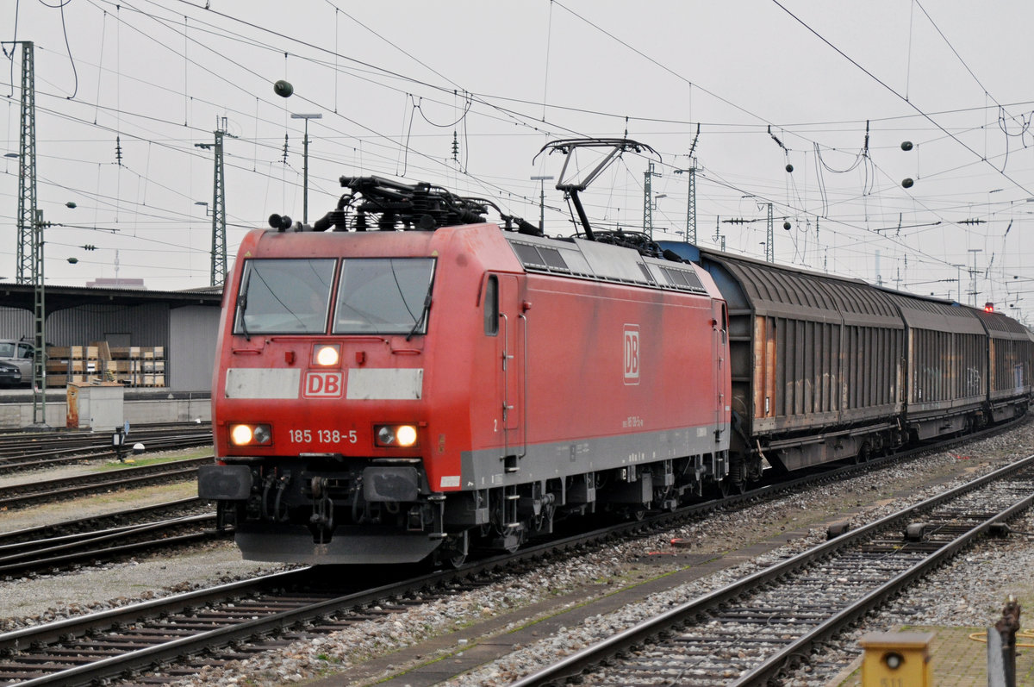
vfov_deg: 13.0
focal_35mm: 105
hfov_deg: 19.5
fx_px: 3012
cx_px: 517
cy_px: 344
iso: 800
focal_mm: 70
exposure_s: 1/400
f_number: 3.2
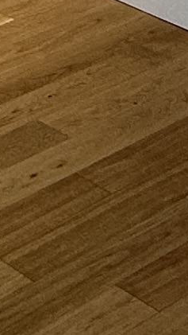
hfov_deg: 8.2
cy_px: 25
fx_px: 1293
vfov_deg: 14.5
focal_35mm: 146
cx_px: 223
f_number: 2.2
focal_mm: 2.22
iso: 160
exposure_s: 1/120
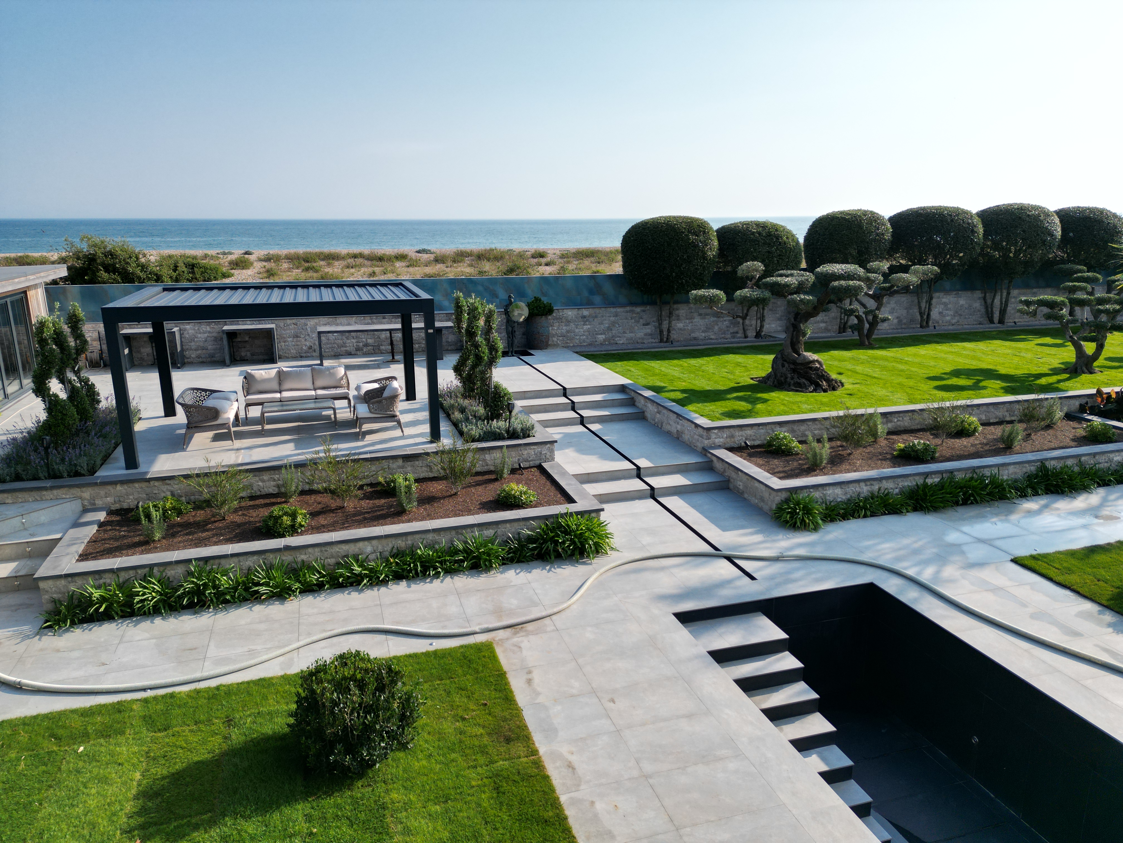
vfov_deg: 56.8
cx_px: 562
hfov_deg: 71.6
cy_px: 422
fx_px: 779
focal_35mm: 24
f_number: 1.7
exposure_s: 1/3200
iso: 110
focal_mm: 6.72
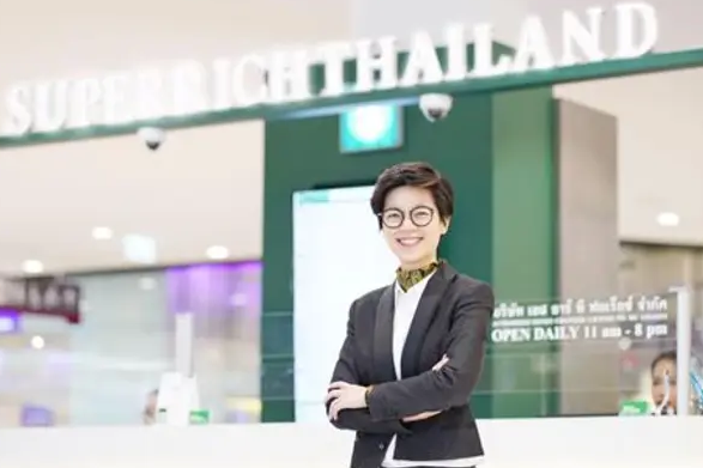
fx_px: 2206
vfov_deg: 12.1
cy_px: 288
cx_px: 334
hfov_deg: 18.1
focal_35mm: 113
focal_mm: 85
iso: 800
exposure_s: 1/100
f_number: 2.2
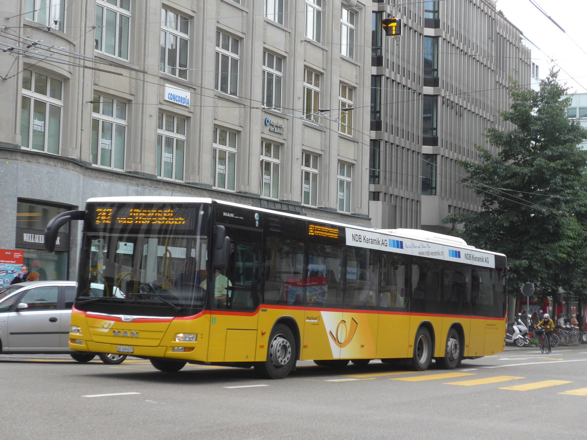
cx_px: 294
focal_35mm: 74
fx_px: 1255
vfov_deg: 19.9
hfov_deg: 26.3
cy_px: 220
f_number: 4.2
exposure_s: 1/320
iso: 160
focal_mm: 15
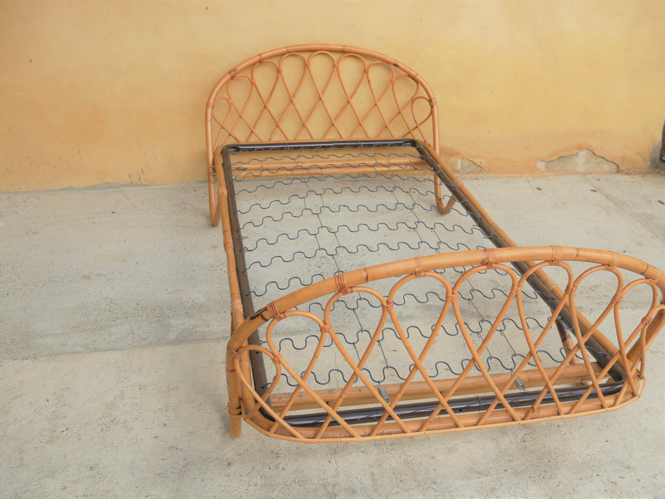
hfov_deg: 46.8
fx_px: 769
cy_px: 250
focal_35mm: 40
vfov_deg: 36.0
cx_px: 332
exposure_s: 1/500
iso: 200
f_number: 3.5
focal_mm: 20
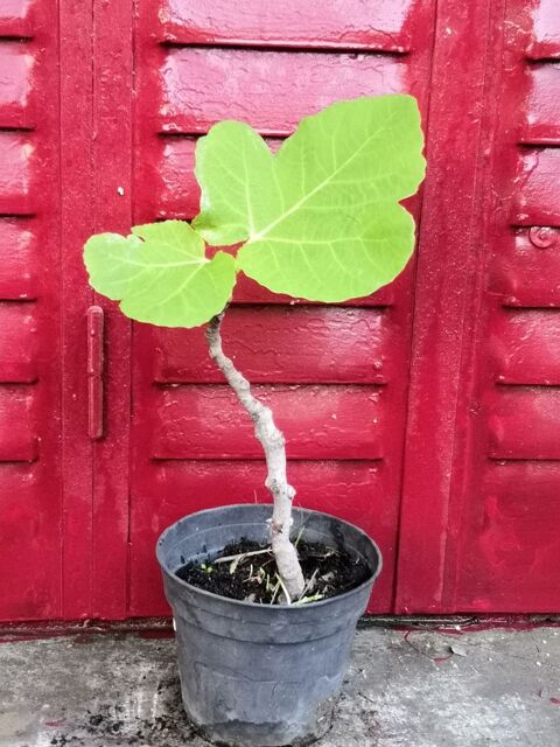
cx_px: 280
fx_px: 1165
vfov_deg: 35.5
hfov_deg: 27.0
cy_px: 374
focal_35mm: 54
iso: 320
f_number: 1.8
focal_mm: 3.95
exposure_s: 1/50
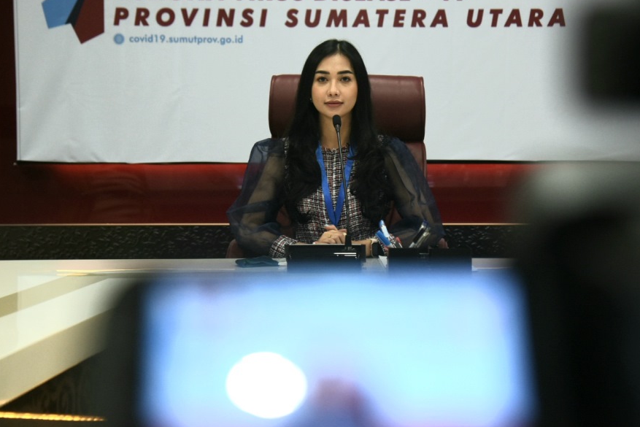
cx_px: 341
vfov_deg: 18.2
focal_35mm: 75
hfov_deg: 27.0
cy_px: 172
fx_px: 1333
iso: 1250
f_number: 4
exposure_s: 1/125
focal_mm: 58
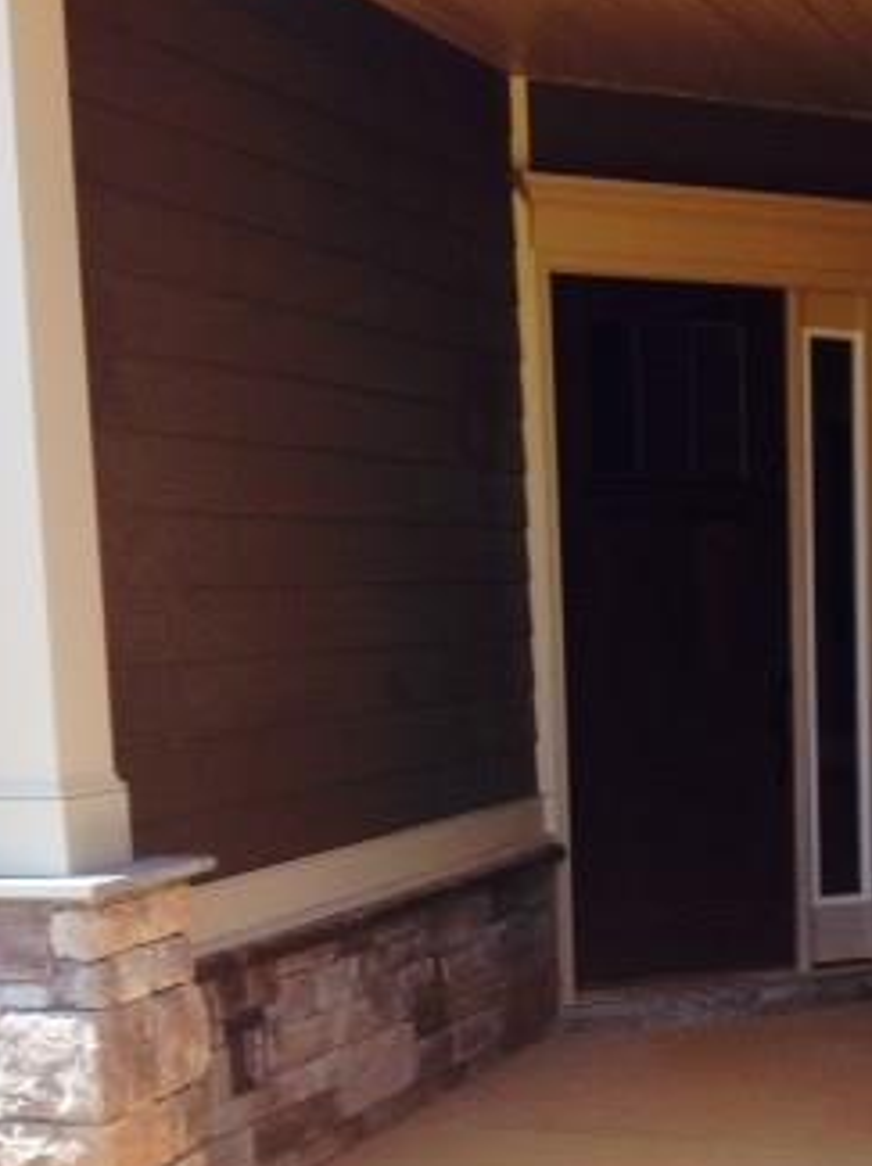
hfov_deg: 20.7
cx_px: 822
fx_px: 2322
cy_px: 872
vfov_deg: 27.8
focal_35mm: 69
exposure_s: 1/406
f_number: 2.4
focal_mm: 4.28
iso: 50
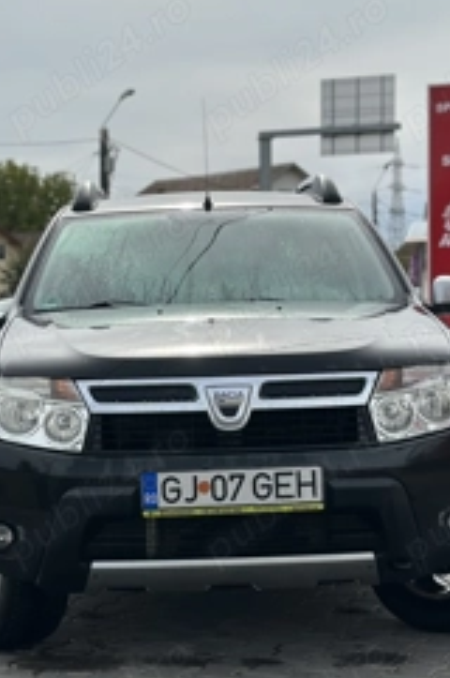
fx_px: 1561
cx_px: 197
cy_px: 326
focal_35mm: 83
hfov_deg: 16.4
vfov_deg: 24.5
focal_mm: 6.86
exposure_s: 1/7634
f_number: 1.78
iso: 80
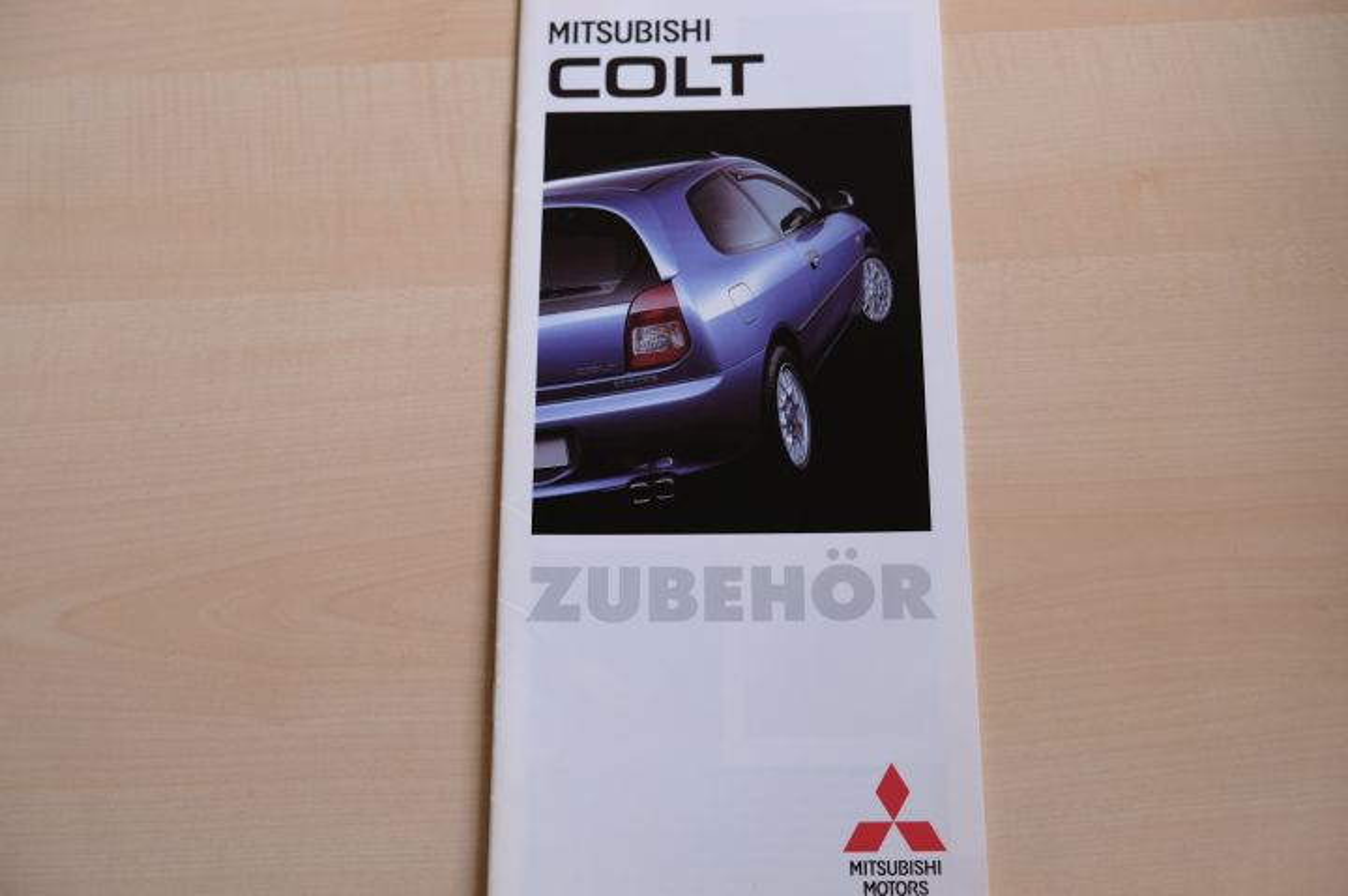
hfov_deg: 46.4
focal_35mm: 42
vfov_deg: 31.8
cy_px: 448
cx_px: 674
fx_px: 1572
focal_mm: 27.7
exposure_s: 1/60
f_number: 3.2
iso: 200
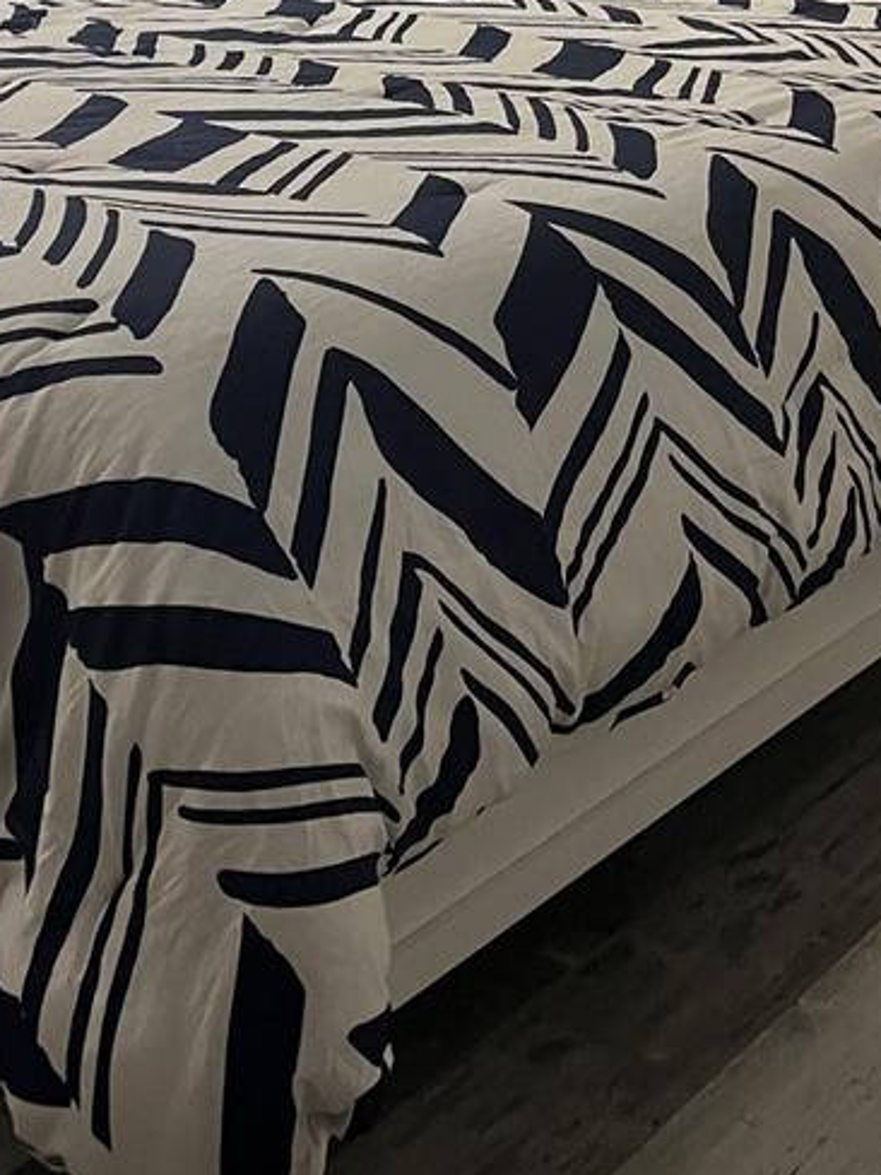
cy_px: 46
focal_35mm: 64
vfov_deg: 28.7
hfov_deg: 22.9
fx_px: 2172
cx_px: 556
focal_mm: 5.7
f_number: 1.5
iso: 200
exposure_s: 1/60
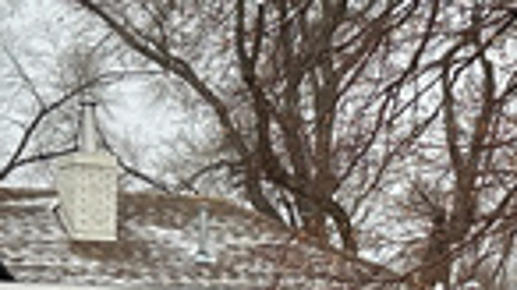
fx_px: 2508
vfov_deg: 6.6
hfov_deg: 10.9
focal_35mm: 183
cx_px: 956
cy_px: 332
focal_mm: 6.86
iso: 80
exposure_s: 1/756
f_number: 1.78
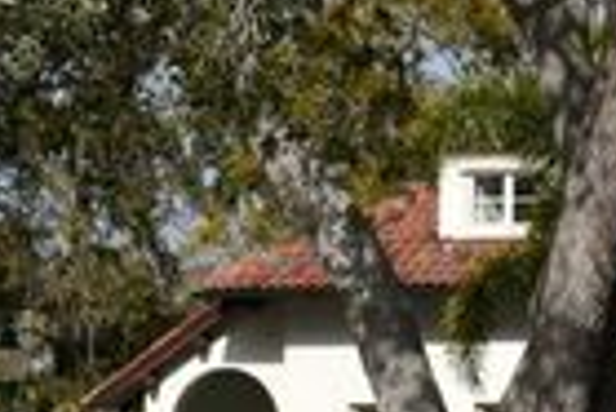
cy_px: 425
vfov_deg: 5.7
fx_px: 4111
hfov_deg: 8.4
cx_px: 895
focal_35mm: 240
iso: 100
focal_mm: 26
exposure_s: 1/400
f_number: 10
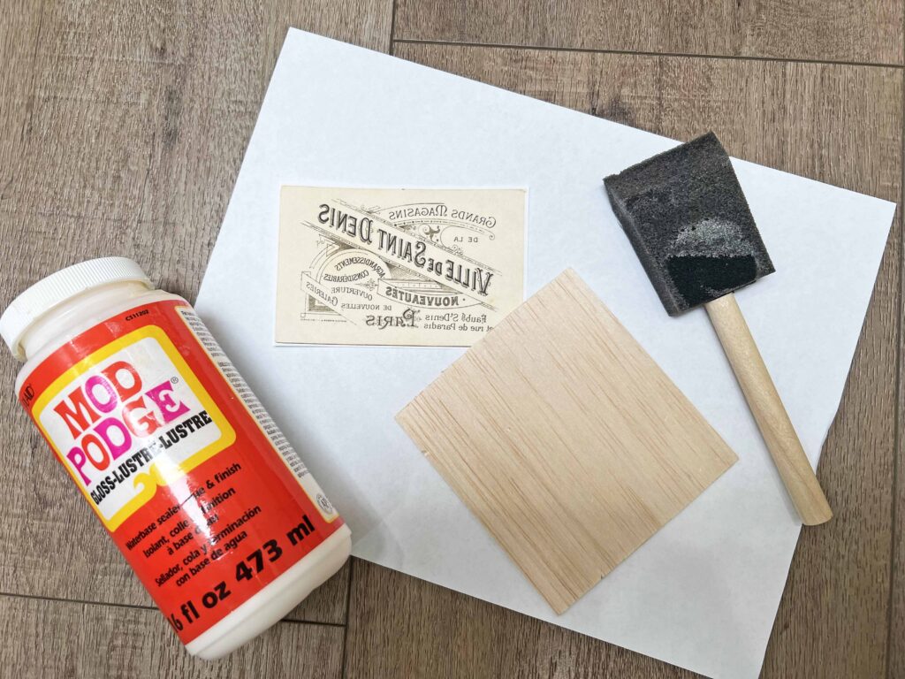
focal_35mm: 26
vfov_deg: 53.1
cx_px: 452
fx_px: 680
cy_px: 340
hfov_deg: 67.3
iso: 40
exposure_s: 1/120
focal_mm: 5.7
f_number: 1.5
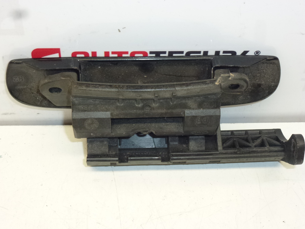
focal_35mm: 53
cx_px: 152
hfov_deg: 36.2
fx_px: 467
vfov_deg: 27.5
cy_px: 113
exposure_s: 1/100
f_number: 4.3
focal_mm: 9.4
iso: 400
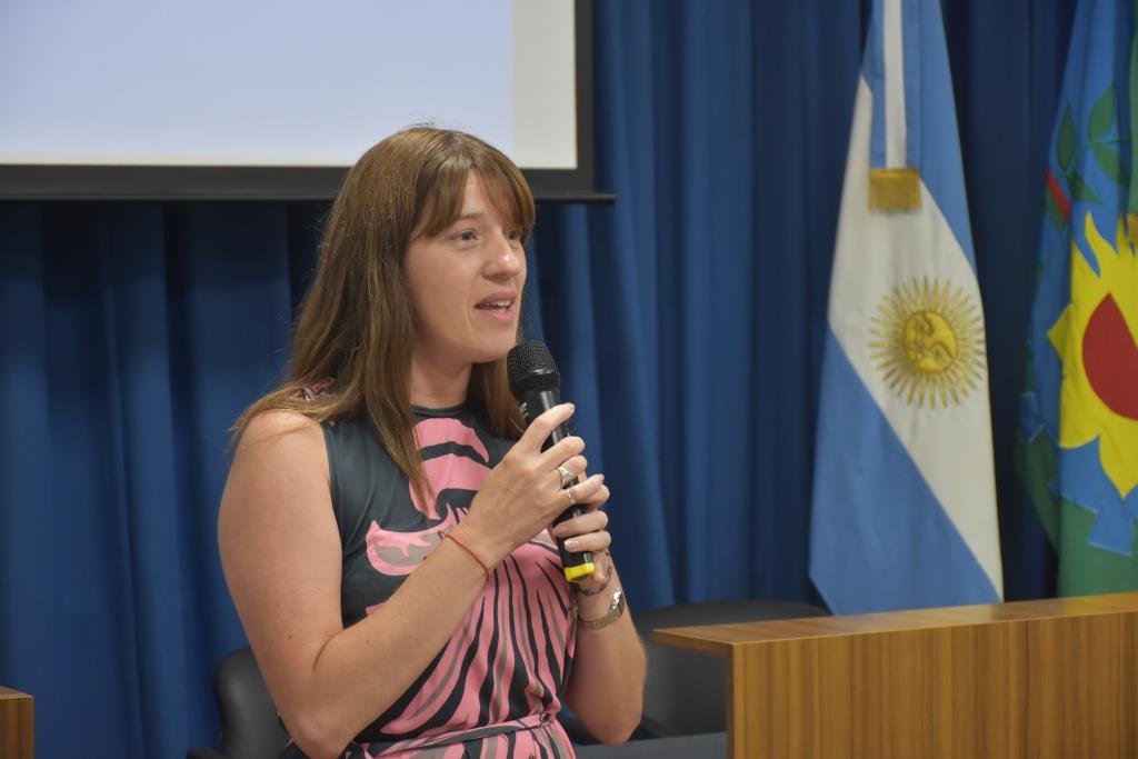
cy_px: 380
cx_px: 569
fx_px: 3319
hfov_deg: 19.5
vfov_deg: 13.0
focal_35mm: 105
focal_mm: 70
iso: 1600
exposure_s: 1/80
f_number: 5
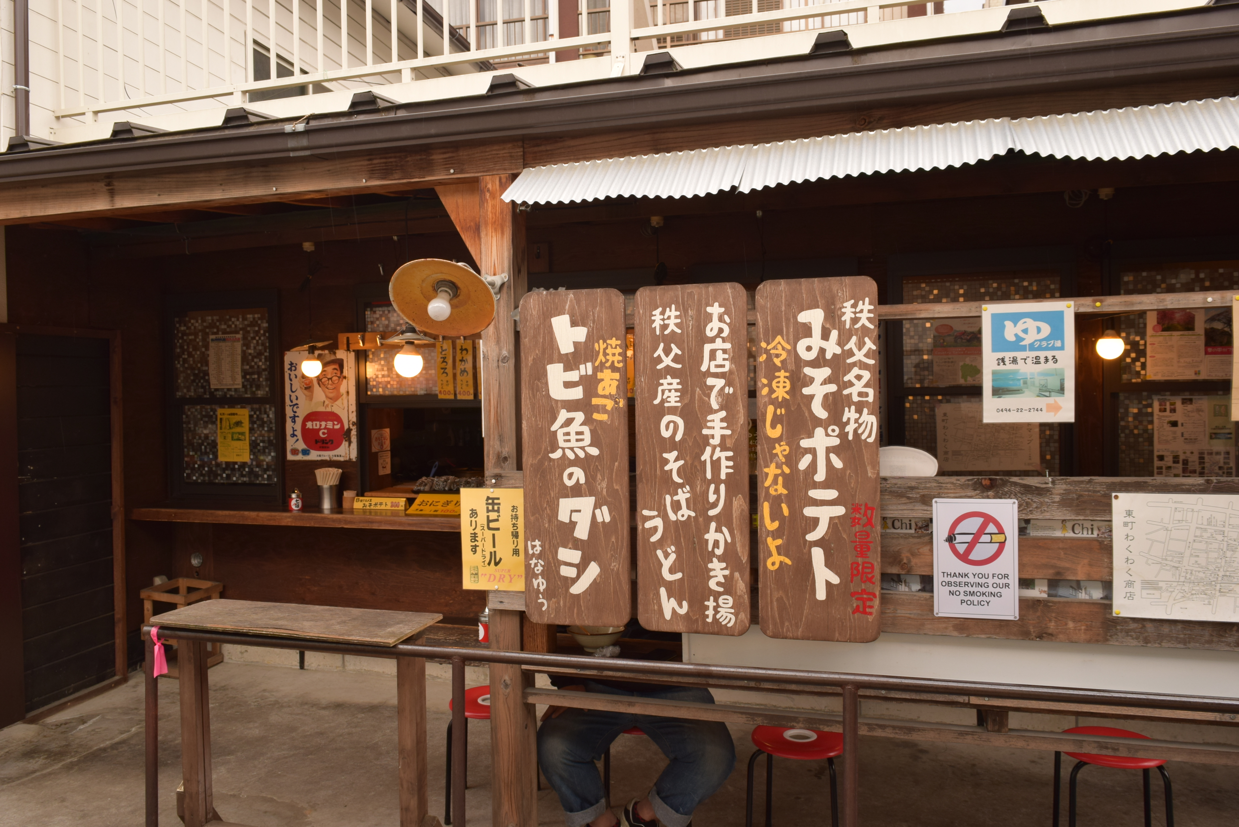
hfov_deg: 67.4
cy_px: 414
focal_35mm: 27
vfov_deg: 48.0
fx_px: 929
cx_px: 620
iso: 200
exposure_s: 1/60
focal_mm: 18
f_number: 9
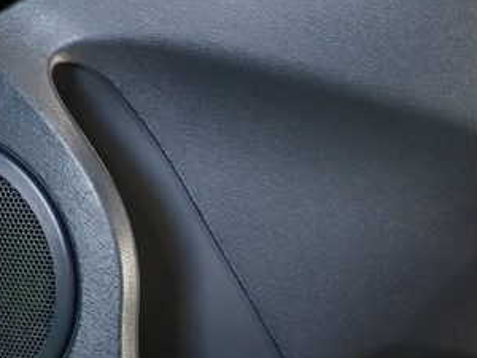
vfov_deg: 29.1
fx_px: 689
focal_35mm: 50
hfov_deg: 38.1
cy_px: 150
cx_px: 281
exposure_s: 1/30
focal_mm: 4.5
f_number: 2
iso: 200
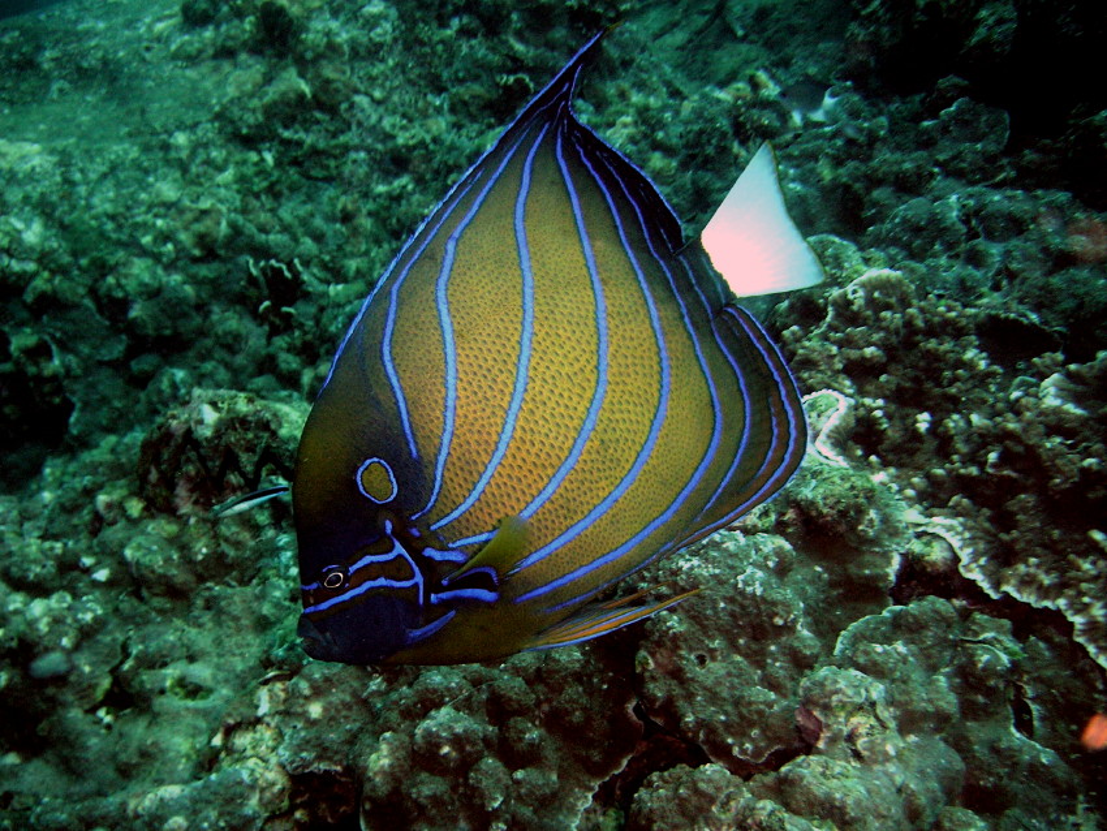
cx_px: 554
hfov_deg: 49.0
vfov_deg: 37.7
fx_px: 1216
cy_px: 416
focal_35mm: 38
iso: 160
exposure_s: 1/180
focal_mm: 6
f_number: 2.8
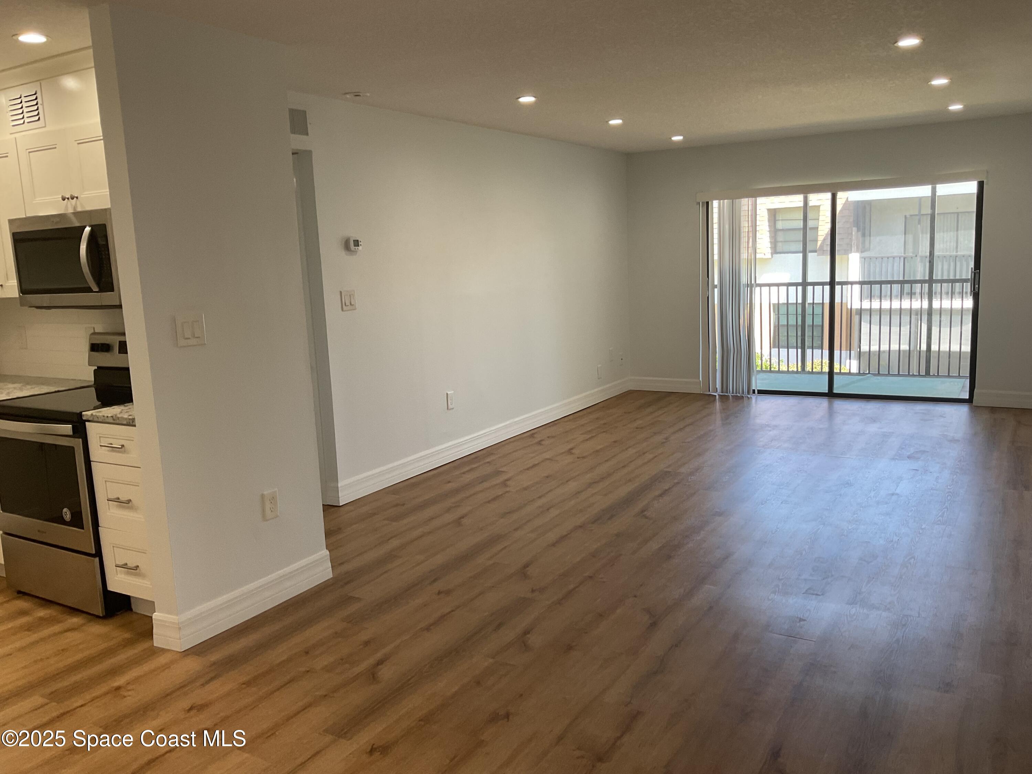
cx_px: 516
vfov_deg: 48.2
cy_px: 387
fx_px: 865
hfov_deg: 61.7
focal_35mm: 29
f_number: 1.8
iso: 64
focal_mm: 3
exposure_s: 1/120
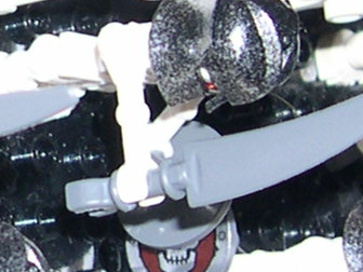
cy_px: 87
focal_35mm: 257
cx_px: -268
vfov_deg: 5.8
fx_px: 2695
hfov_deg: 7.5
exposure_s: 1/60
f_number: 2.8
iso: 100
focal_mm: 8
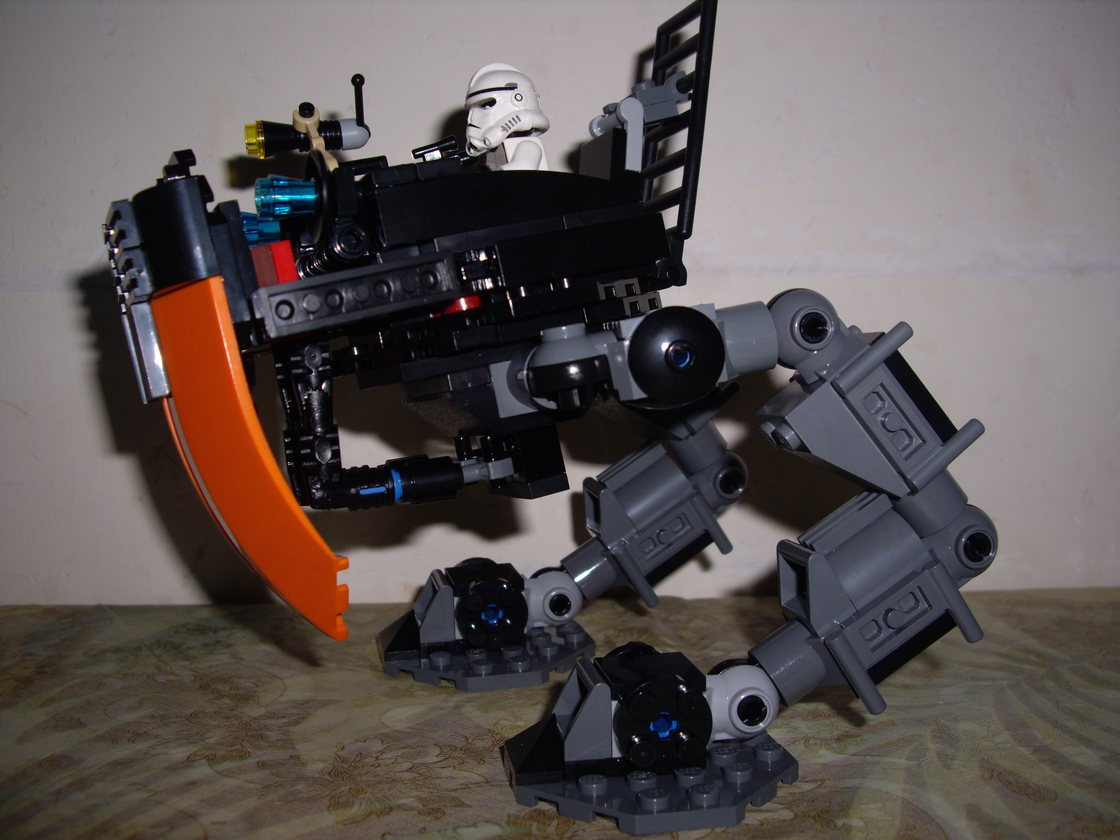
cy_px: 420
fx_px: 1229
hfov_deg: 49.0
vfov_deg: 37.7
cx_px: 560
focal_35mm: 38
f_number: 8
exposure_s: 1/40
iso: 64
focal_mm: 7.9
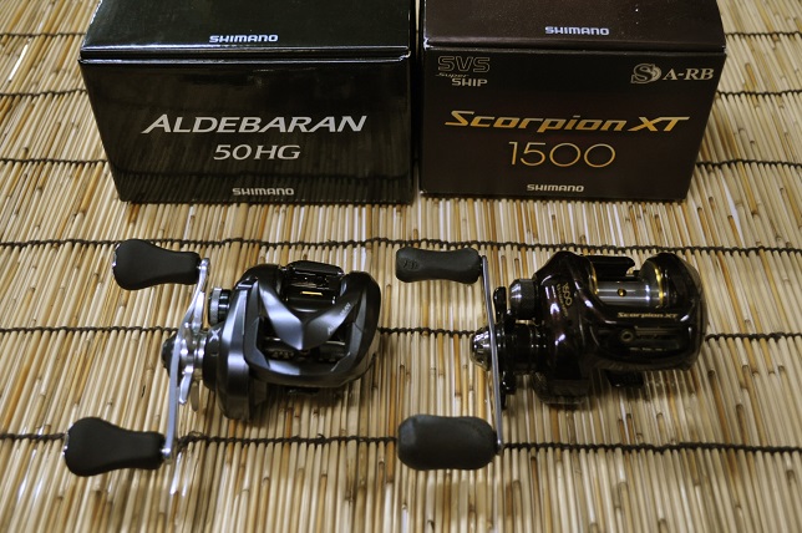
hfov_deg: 45.0
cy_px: 266
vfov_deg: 30.8
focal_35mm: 44
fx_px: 968
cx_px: 401
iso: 800
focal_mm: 29
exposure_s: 1/50
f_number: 4.5
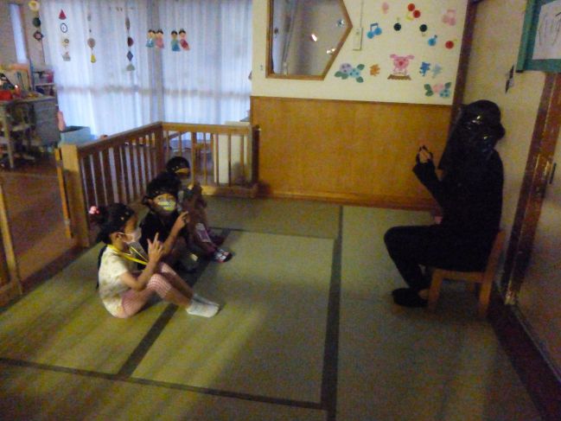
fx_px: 421
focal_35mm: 26
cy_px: 210
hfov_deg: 67.3
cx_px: 280
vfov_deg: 53.1
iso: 6400
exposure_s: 1/8
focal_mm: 4.5
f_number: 3.1
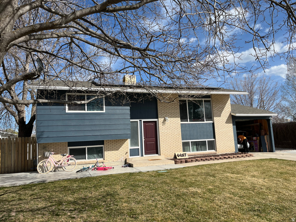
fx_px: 222
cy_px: 111
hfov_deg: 67.3
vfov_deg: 53.1
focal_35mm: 26
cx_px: 148
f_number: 1.6
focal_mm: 5.1
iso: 50
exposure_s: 1/4149
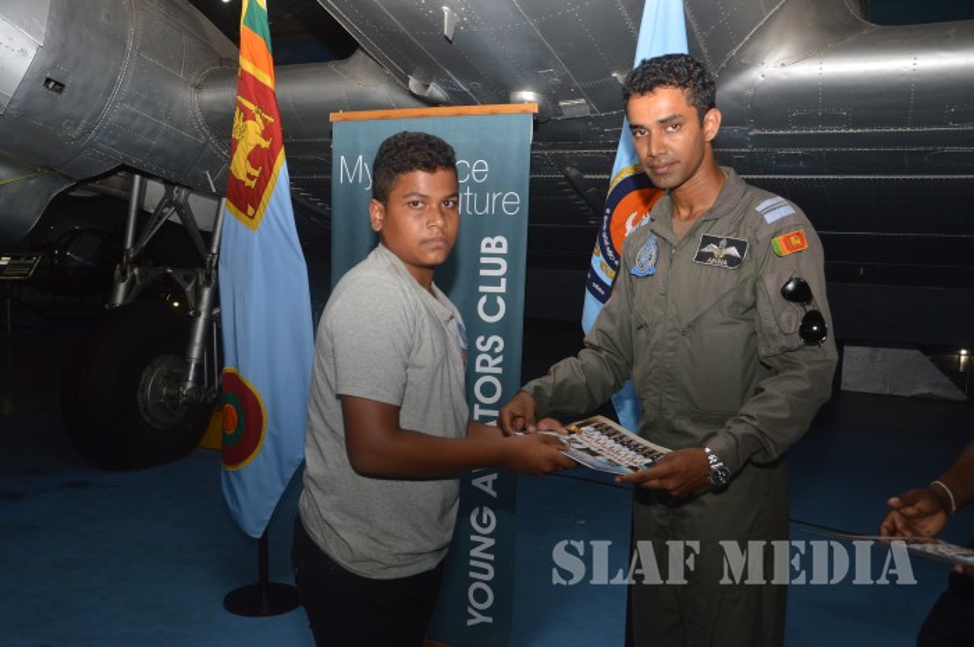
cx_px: 487
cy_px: 324
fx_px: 1621
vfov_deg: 22.6
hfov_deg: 33.4
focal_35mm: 60
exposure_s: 1/100
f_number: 7.1
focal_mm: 40
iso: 400
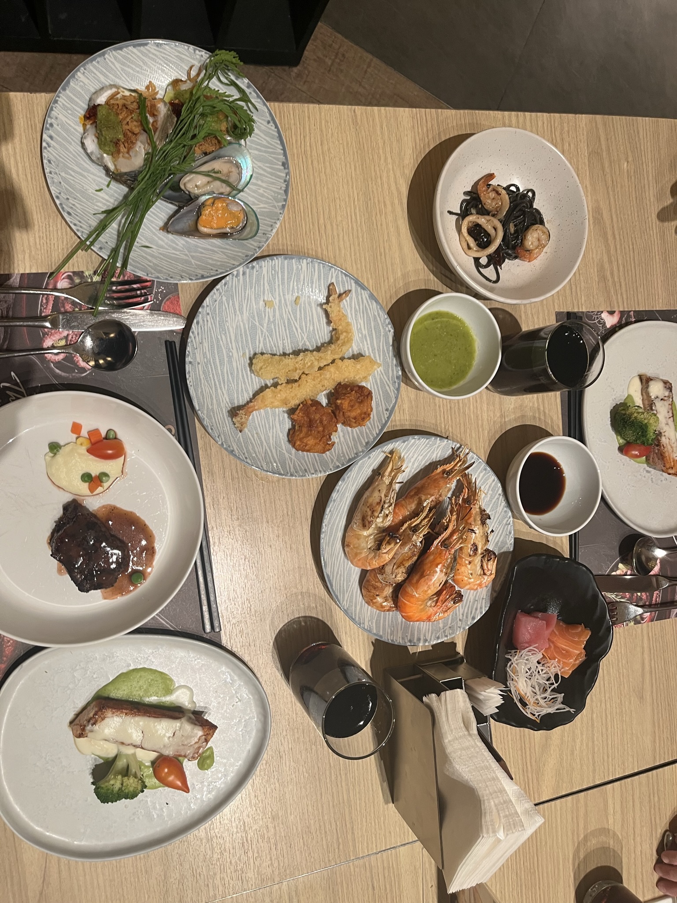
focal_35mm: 26
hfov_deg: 53.1
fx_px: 678
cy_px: 452
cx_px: 338
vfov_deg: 67.3
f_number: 1.6
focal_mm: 5.1
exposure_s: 1/50
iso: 125
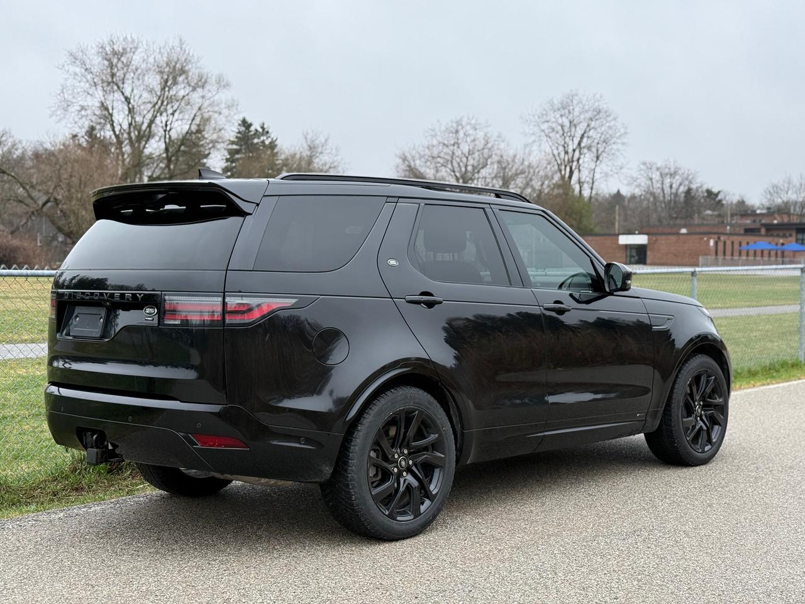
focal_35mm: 48
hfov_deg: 39.7
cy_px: 302
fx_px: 1116
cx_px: 402
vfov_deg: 30.3
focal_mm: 6.76
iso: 80
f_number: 1.78
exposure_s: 1/1242
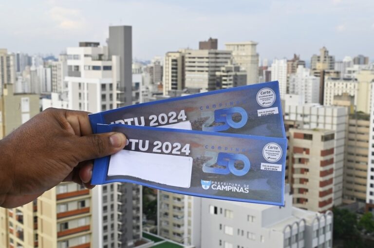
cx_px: 187
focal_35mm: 50
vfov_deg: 26.9
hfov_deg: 39.6
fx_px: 519
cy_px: 124
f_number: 20
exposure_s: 1/80
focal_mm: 50
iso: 400
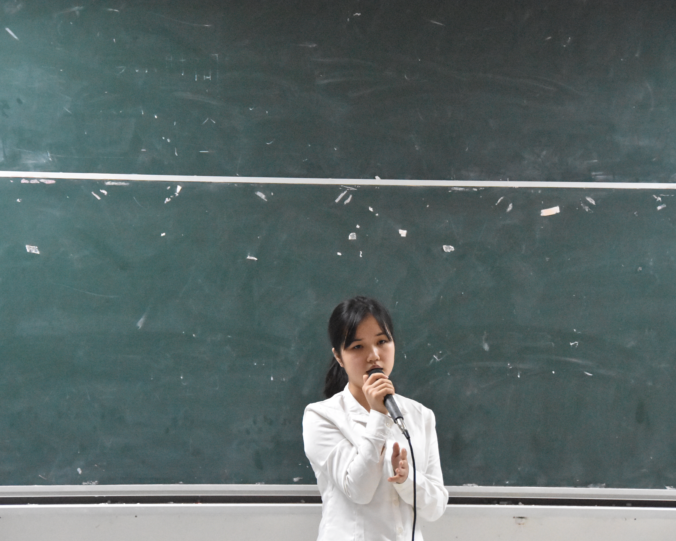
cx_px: 342
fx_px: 3041
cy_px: 270
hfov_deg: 12.7
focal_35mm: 152
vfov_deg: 10.2
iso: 11400
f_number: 5.6
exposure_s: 1/160
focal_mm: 90
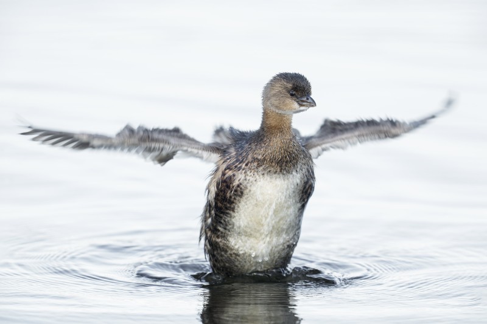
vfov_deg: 1.6
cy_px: 162
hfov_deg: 2.5
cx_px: 244
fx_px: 11360
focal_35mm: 840
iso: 1250
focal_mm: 840
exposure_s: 1/640
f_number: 5.6
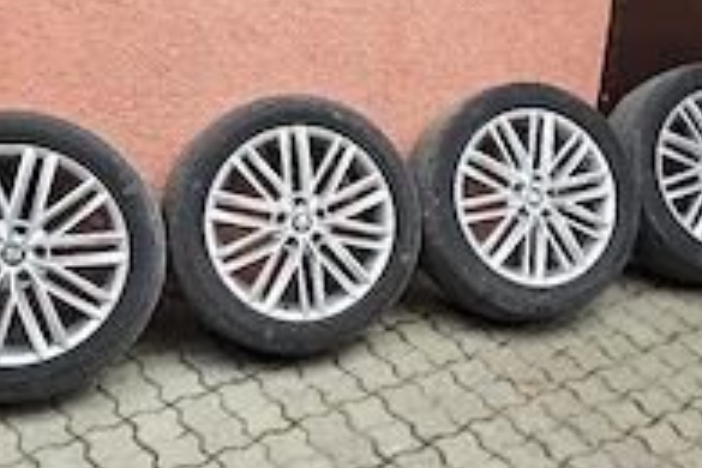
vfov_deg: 27.5
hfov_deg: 40.3
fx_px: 955
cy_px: 216
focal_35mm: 49
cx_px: 389
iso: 32
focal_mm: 6.3
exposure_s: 1/182
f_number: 1.7
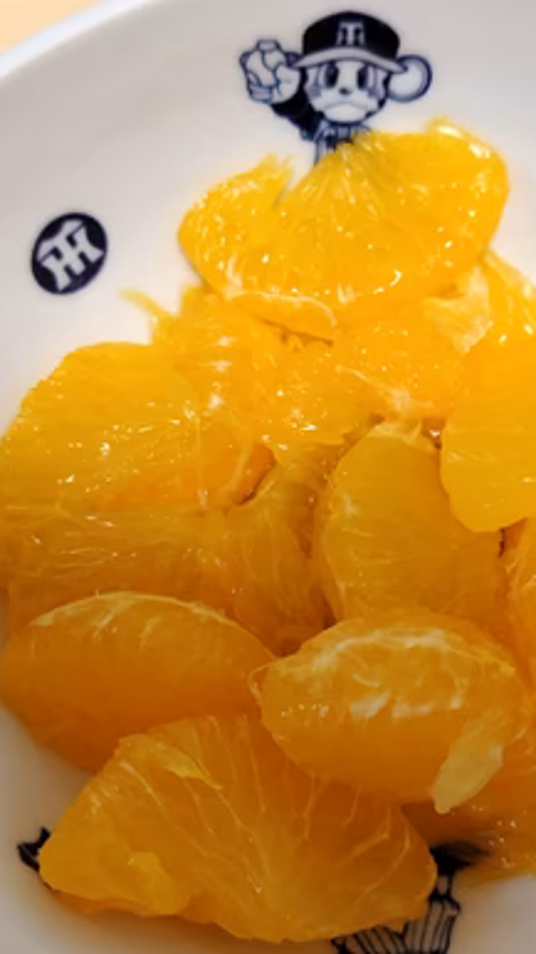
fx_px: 657
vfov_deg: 71.9
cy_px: 489
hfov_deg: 44.1
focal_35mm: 26
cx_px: 326
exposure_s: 1/60
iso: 236
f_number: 1.9
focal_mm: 5.5
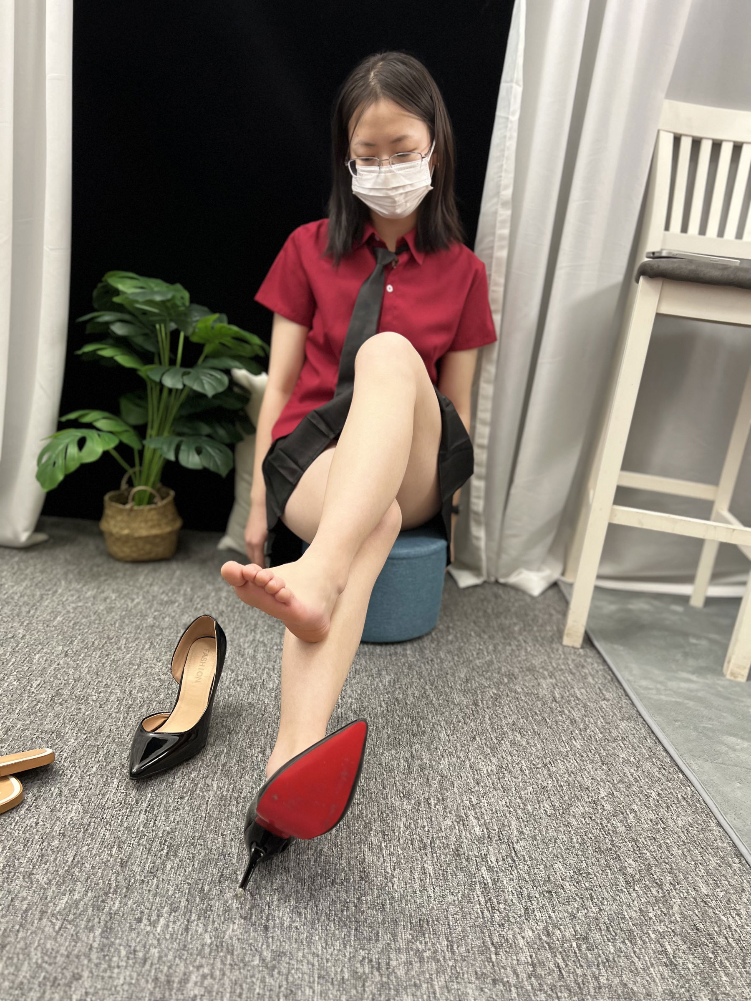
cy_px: 500
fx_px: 752
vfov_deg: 67.3
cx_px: 376
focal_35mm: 26
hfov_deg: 53.1
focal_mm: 5.7
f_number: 1.5
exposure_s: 1/60
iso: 125
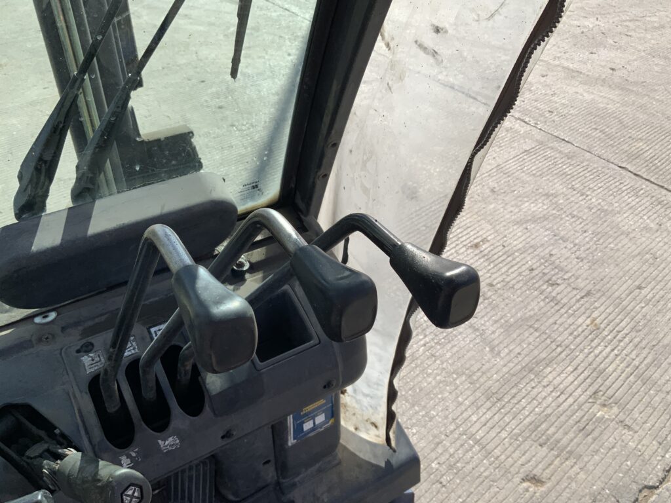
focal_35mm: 29
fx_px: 562
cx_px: 336
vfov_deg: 48.2
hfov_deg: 61.7
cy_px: 252
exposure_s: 1/1675
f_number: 1.8
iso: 16
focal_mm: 3
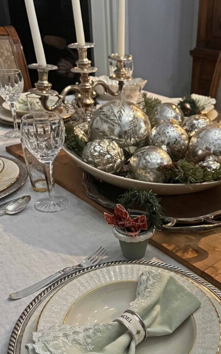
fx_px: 386
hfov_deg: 31.6
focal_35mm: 40
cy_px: 206
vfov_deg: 49.1
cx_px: 154
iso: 500
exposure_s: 1/40
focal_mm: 5.7
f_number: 1.5
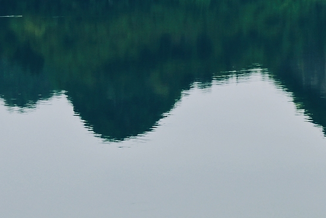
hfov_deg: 20.1
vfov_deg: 13.7
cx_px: 338
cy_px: -18
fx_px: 888
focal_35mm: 98
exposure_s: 1/500
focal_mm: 28
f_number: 5.6
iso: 320
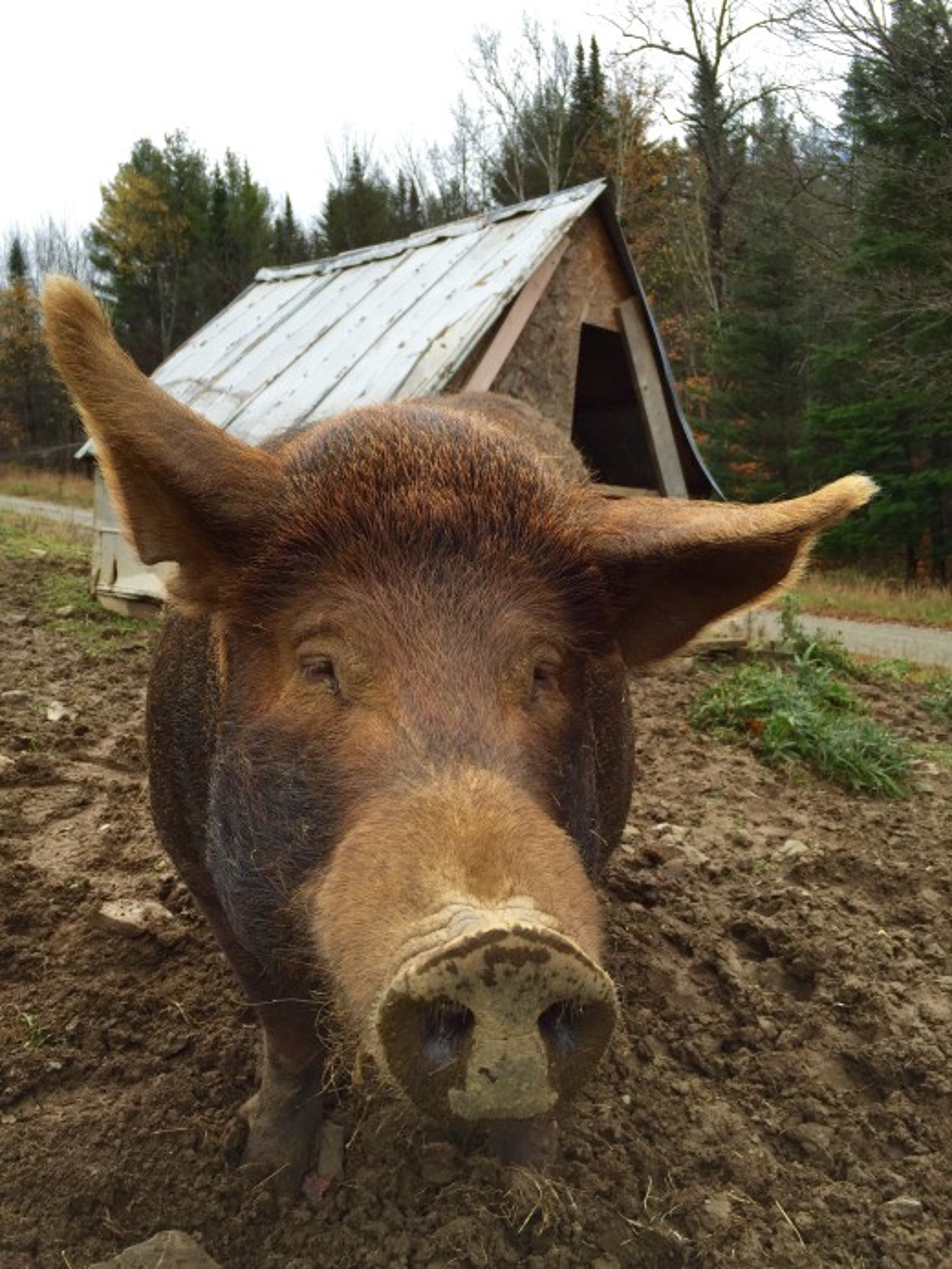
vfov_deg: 61.7
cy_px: 634
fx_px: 1063
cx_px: 476
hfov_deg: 48.2
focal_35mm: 29
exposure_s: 1/321
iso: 32
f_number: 2.2
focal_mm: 4.15
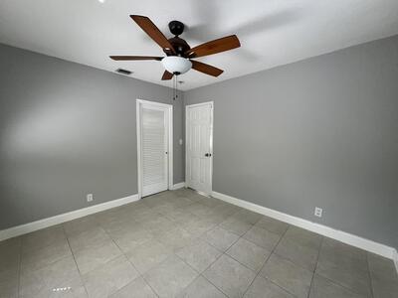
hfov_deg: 106.2
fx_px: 149
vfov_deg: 89.9
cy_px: 149
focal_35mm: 13
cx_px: 199
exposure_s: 1/99
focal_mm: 1.57
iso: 160
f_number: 1.8
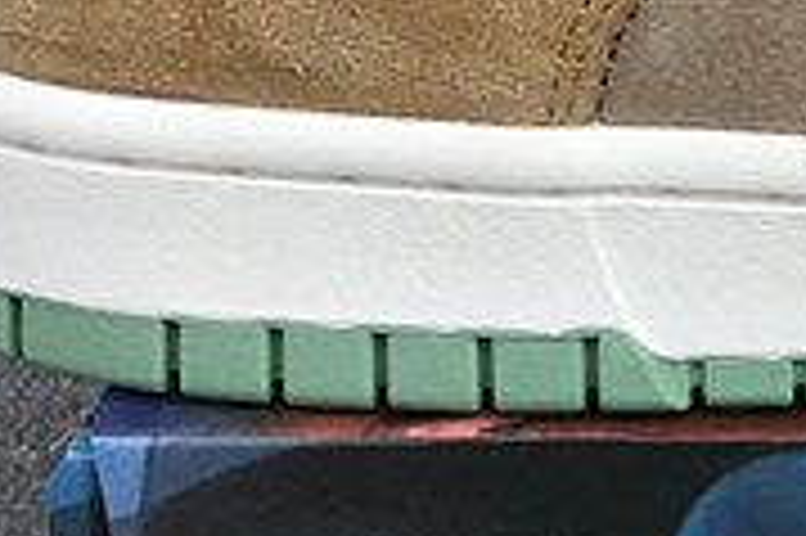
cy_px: 209
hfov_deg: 12.0
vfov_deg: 8.5
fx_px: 3624
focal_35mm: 162
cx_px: 1274
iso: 25
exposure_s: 1/631
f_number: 2.4
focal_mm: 3.3
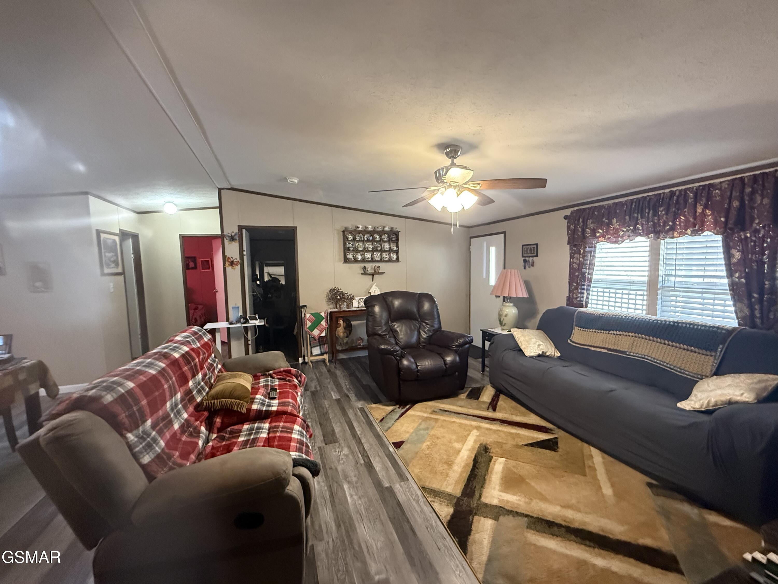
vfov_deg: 85.7
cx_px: 389
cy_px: 292
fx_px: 315
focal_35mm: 14
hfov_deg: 102.1
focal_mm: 2.22
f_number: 2.2
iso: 800
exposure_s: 1/60
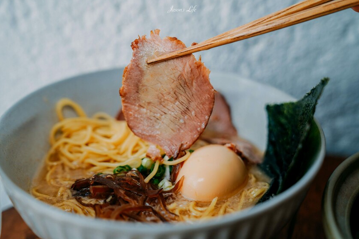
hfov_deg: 37.5
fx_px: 528
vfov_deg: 25.5
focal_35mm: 53
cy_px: 118
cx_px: 182
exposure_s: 1/400
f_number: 2.8
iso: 100
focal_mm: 52
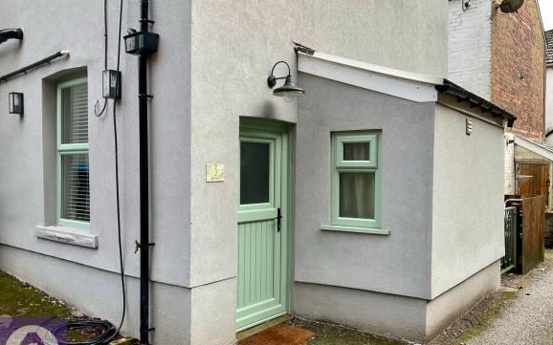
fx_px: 467
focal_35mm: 31
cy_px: 177
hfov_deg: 61.2
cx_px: 277
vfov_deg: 40.6
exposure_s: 1/166
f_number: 1.8
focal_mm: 3
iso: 16
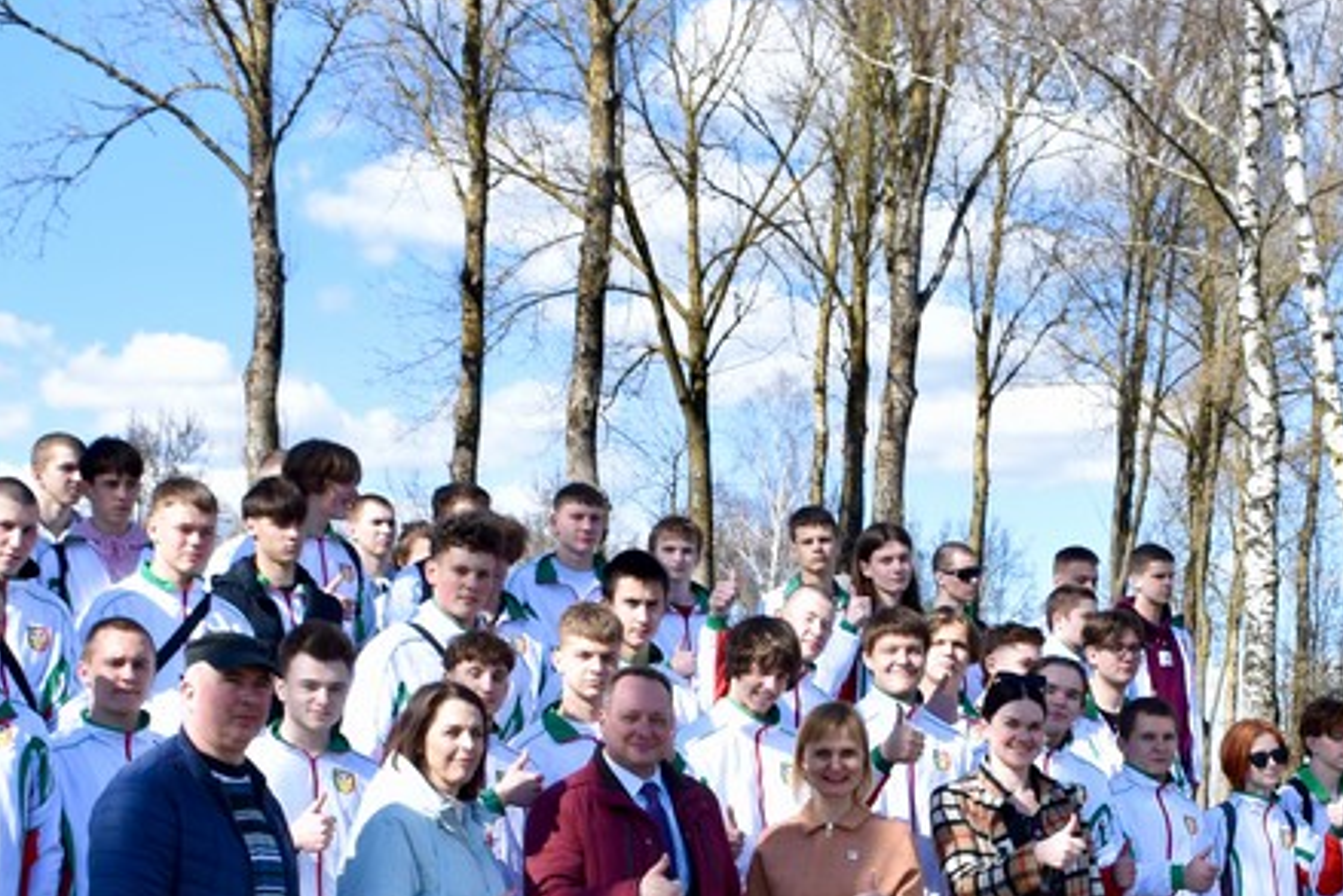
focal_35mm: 63
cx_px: 854
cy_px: 888
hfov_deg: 31.7
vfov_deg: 20.9
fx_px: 2351
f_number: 8
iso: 180
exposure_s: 1/250
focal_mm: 18
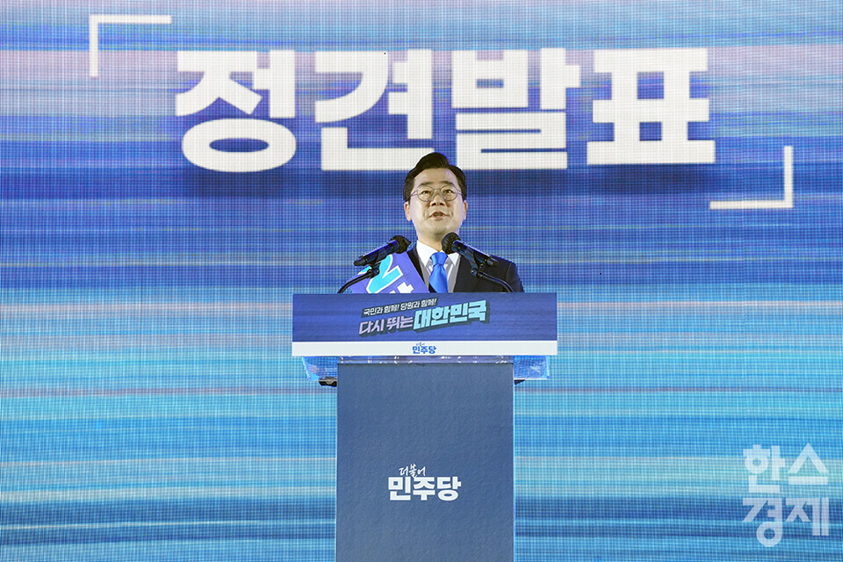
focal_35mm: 200
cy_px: 281
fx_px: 4683
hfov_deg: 10.3
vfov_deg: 6.9
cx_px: 422
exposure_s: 1/160
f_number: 9
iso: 3200
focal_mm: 200
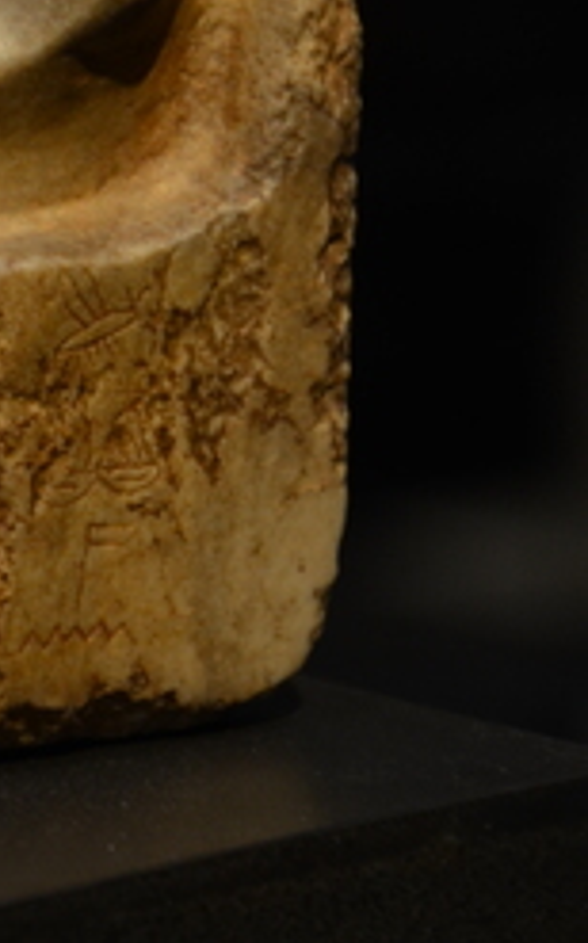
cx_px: -53
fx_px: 6113
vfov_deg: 8.8
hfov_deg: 5.5
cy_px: 107
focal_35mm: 238
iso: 640
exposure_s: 1/50
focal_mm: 58
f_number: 5
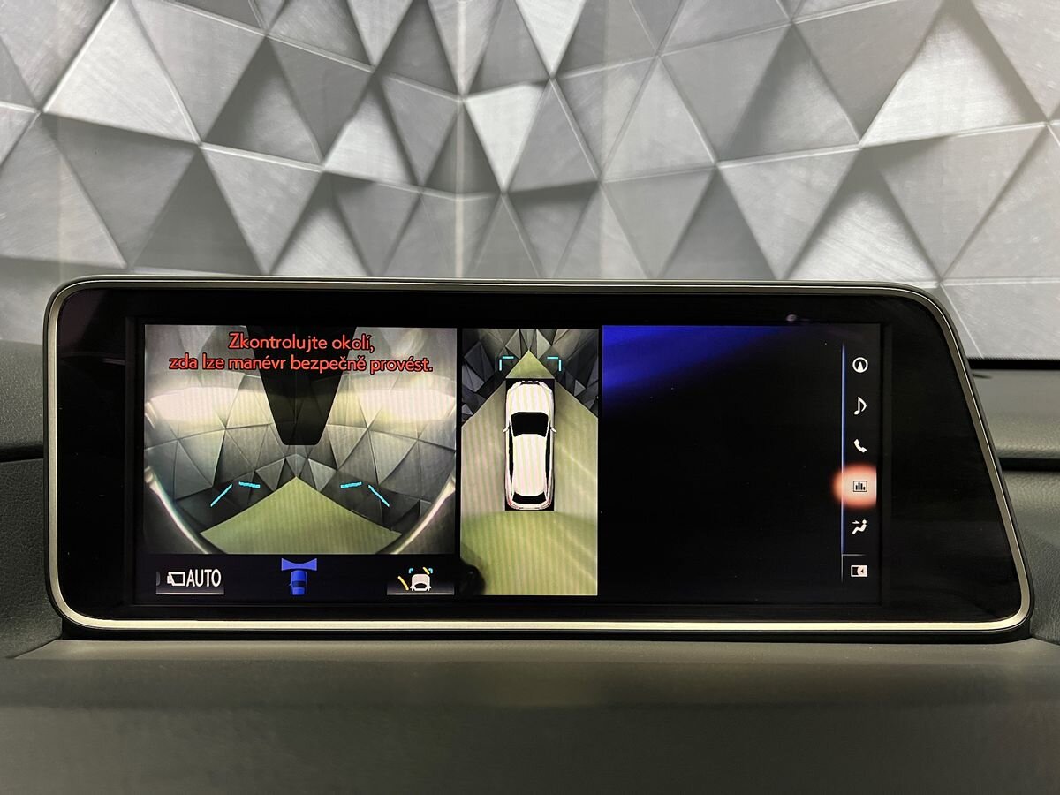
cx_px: 530
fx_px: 796
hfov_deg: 67.3
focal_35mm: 26
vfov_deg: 53.1
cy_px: 398
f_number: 1.5
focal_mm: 5.7
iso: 400
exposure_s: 1/33
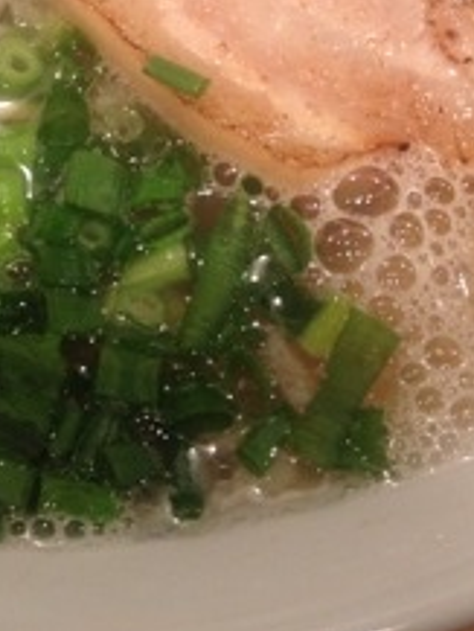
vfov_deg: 17.8
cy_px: -192
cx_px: 38
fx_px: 1879
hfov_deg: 14.2
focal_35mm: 103
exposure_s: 1/20
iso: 64
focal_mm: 4.28
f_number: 2.4
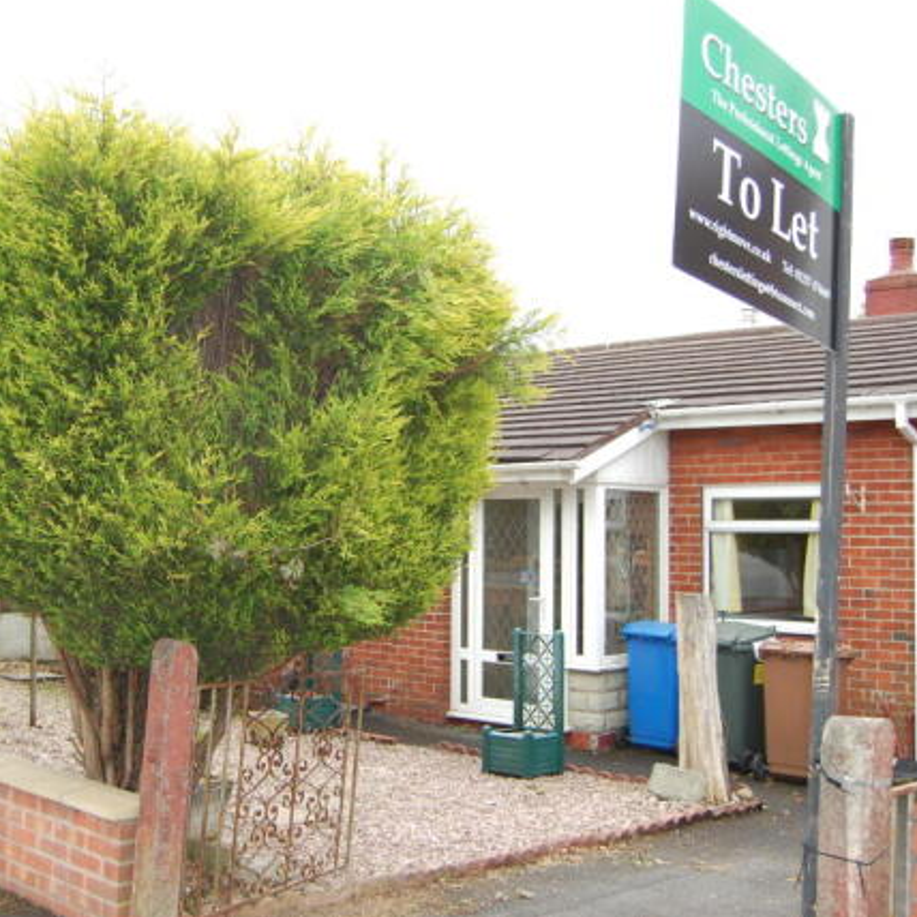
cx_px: 324
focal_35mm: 39
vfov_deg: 42.8
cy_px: 456
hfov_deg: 42.4
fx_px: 1169
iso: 400
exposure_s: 1/500
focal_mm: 20
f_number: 4
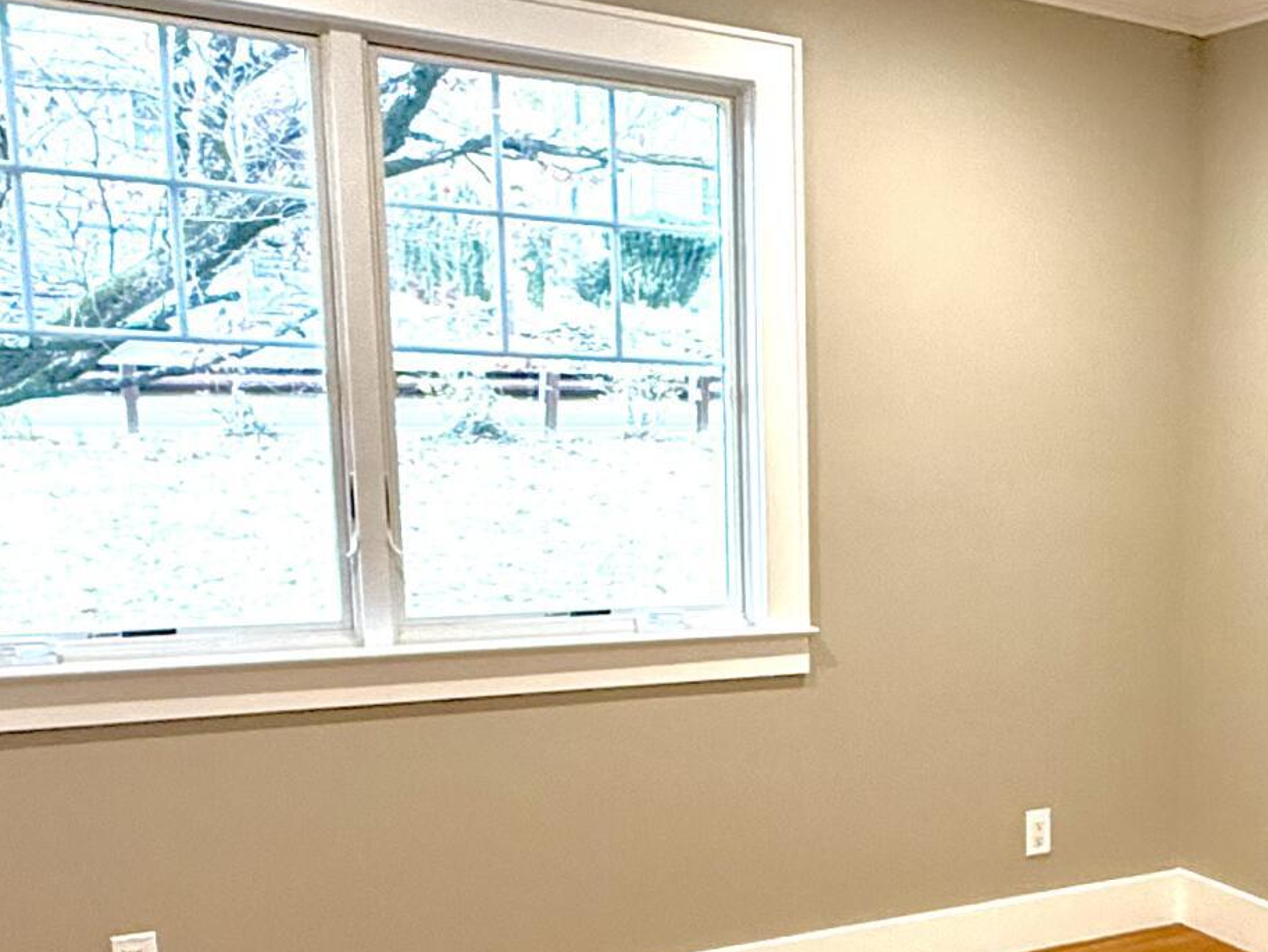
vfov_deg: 31.0
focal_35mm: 46
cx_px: 1237
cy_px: 702
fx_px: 1685
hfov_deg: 37.3
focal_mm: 2.22
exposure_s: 1/120
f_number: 2.2
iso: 250
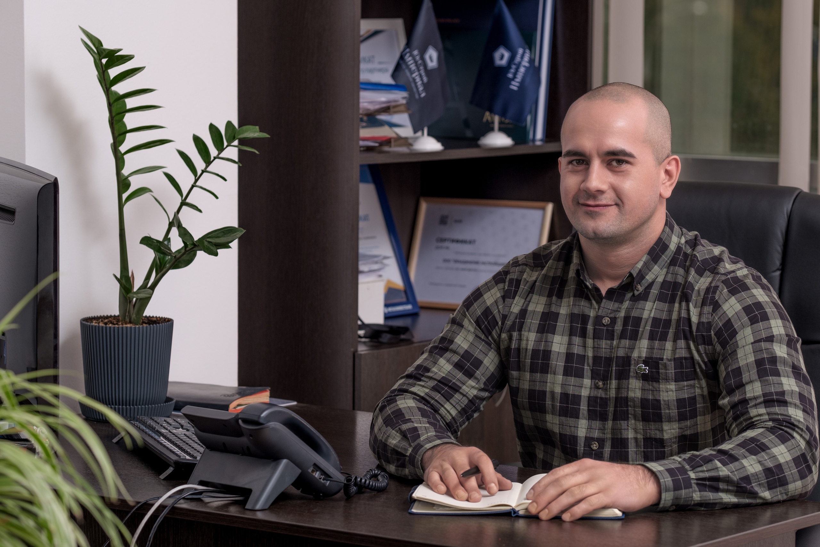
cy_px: 274
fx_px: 3075
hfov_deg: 15.2
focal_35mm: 135
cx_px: 410
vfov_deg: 10.2
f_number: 4
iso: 160
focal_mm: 90
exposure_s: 1/200
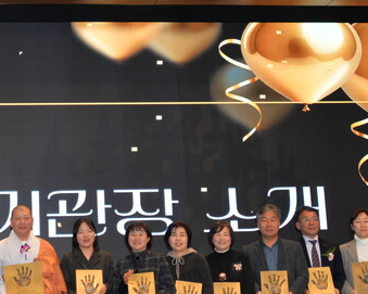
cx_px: 46
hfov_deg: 22.0
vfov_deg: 18.0
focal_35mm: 85
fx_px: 926
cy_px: 99
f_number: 3.5
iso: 400
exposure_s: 1/100
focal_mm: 32
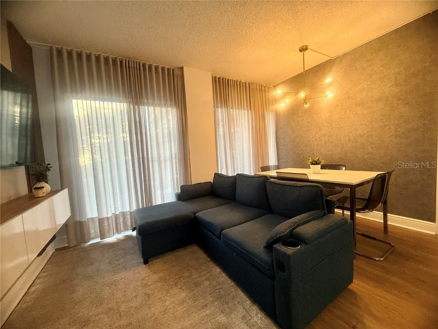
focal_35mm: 14
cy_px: 164
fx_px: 177
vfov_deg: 85.7
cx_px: 219
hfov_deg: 102.1
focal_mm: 2.22
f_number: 2.2
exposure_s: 1/120
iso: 320
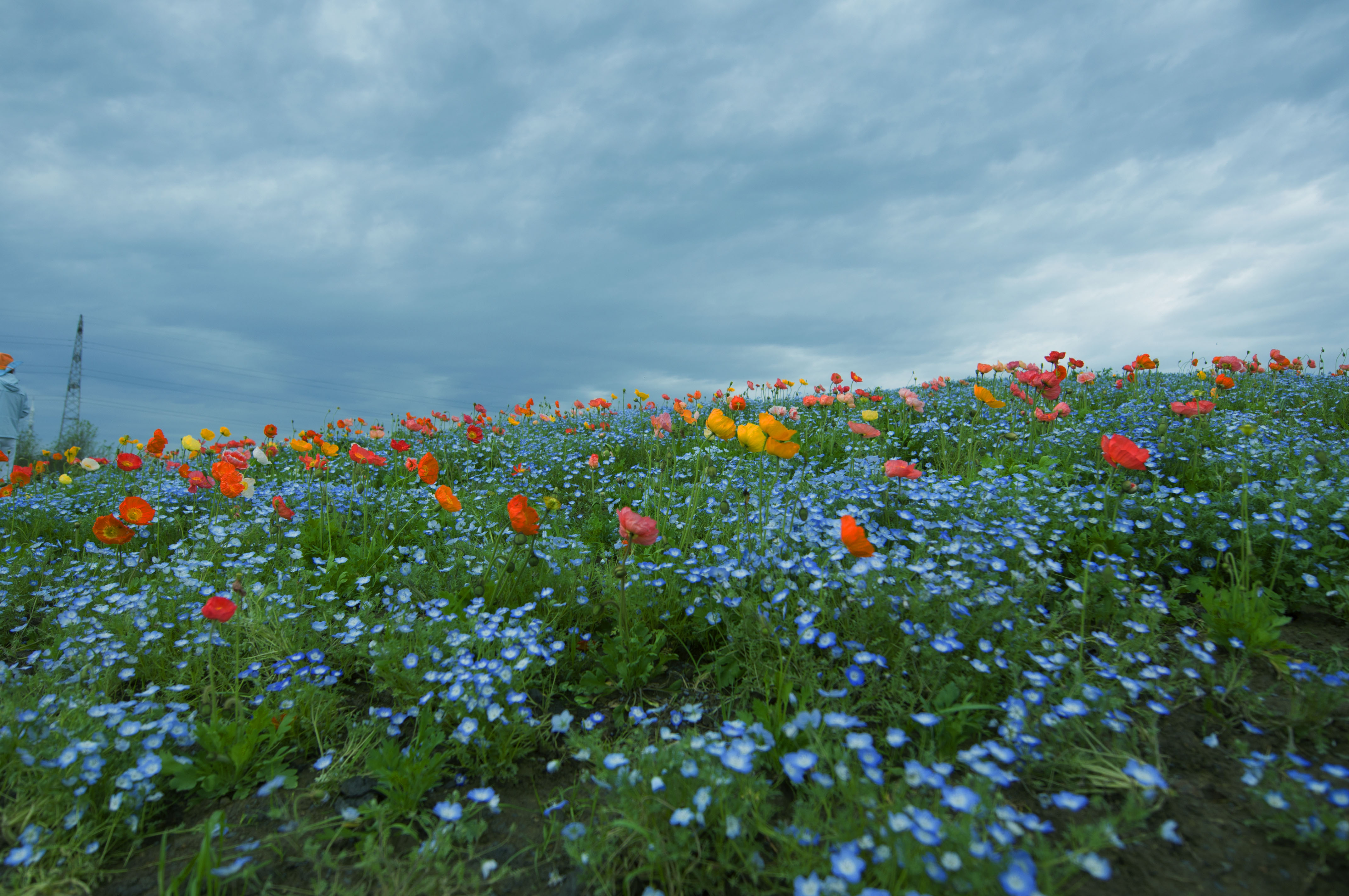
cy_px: 448
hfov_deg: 81.3
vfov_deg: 59.4
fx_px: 786
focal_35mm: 21
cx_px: 674
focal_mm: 14
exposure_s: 1/2000
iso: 200
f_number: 2.8
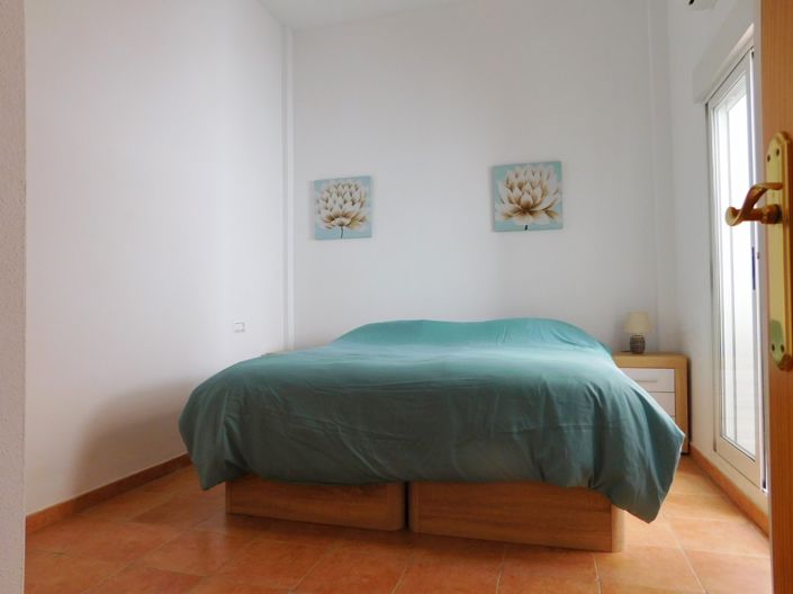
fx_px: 527
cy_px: 297
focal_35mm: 23
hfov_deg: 74.0
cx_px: 396
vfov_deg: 58.8
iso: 125
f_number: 3
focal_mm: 4
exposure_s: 1/80
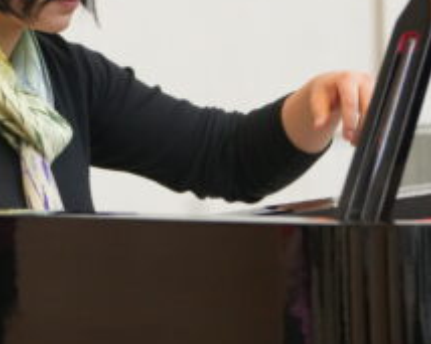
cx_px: 268
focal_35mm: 576
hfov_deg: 3.4
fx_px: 7344
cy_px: 119
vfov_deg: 2.7
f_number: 5.6
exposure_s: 1/200
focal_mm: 175
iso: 4000
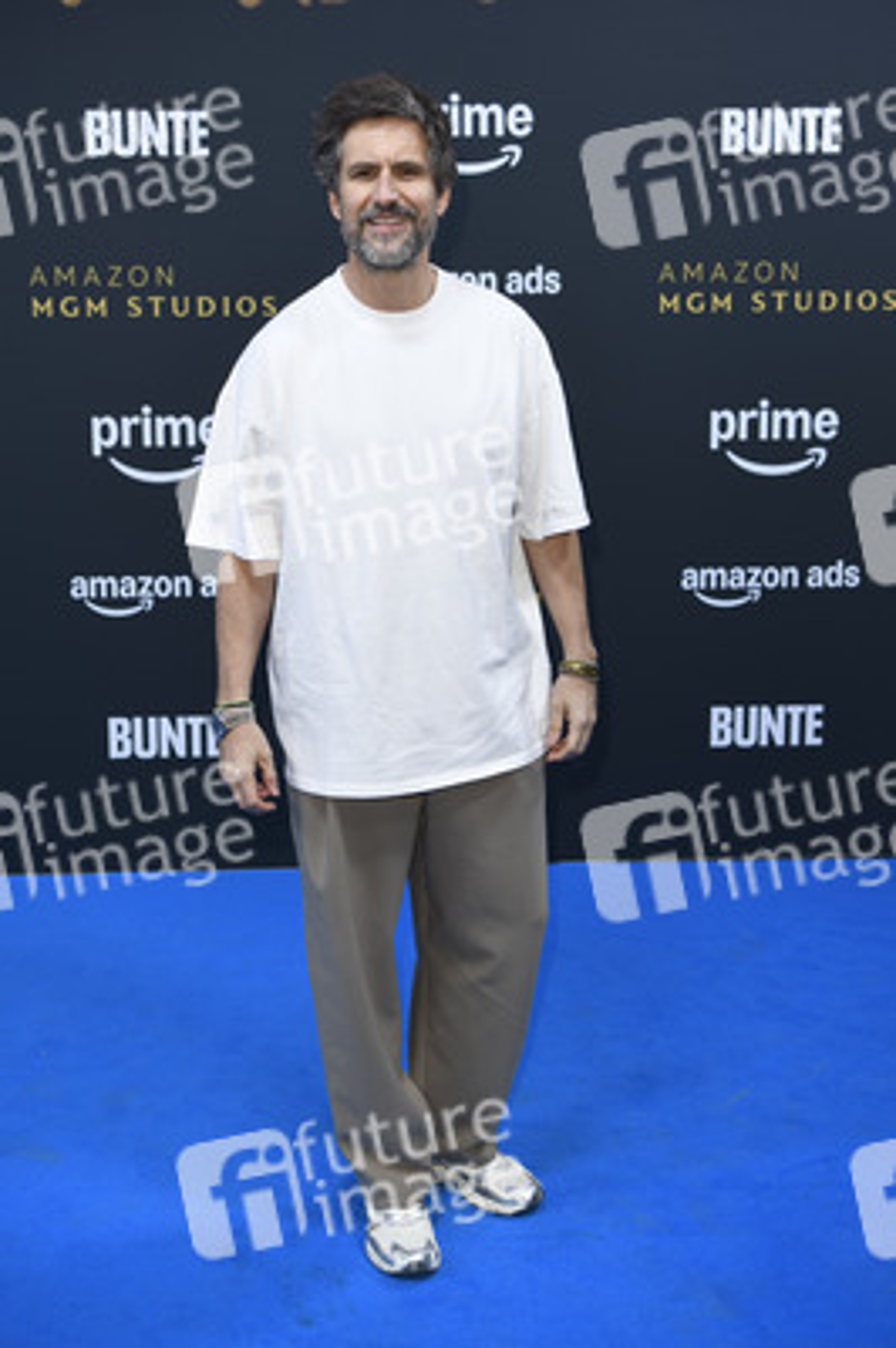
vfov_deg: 50.7
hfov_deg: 35.0
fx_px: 1421
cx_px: 448
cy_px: 674
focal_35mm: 38
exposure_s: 1/400
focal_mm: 38
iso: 400
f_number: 4
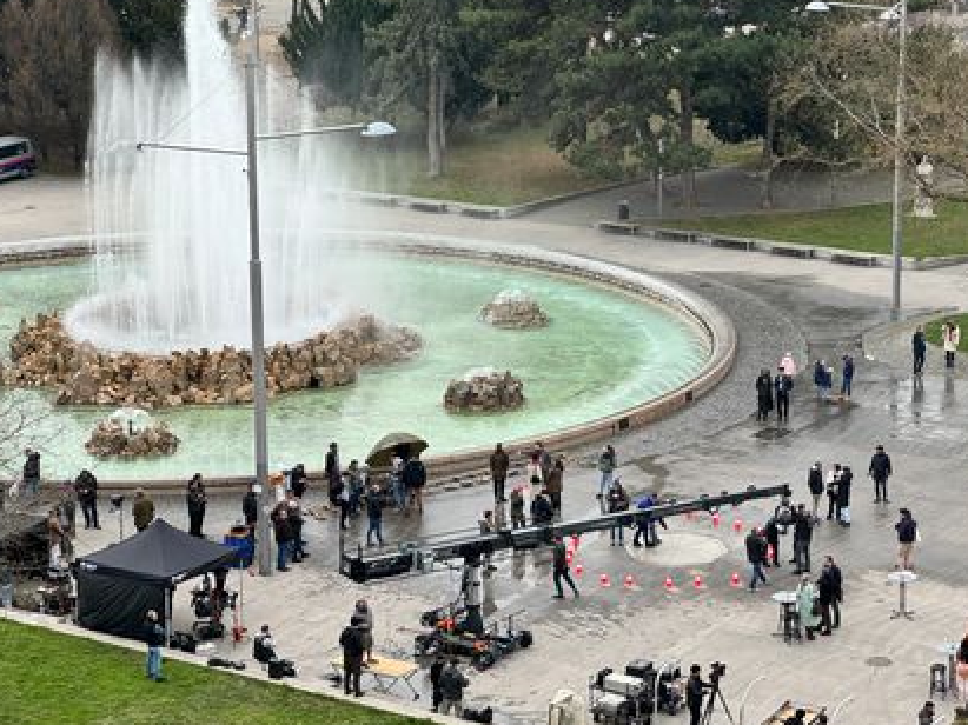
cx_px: 586
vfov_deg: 15.4
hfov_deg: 20.4
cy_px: 341
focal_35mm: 96
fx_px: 2684
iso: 25
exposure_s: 1/231
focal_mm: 9
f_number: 2.8
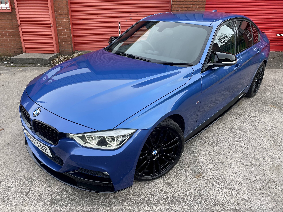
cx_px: 142
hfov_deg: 67.3
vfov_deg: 53.1
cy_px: 106
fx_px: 213
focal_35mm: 26
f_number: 1.6
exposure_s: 1/496
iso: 50
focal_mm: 4.2
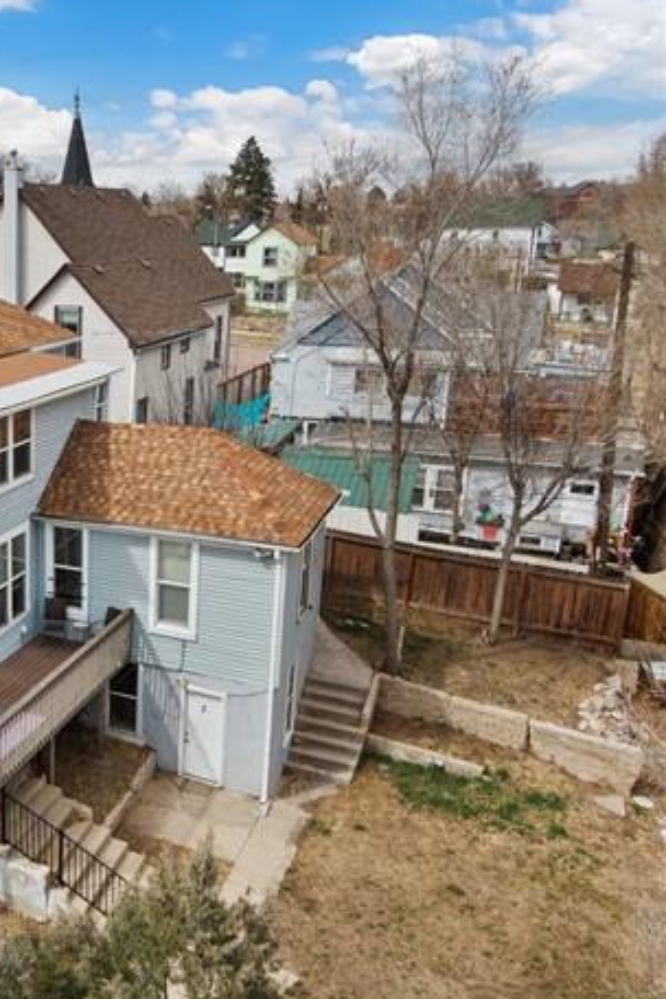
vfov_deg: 54.4
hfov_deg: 33.8
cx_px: -33
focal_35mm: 35
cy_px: 503
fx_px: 971
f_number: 2.8
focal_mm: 4.39
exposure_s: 1/40
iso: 100
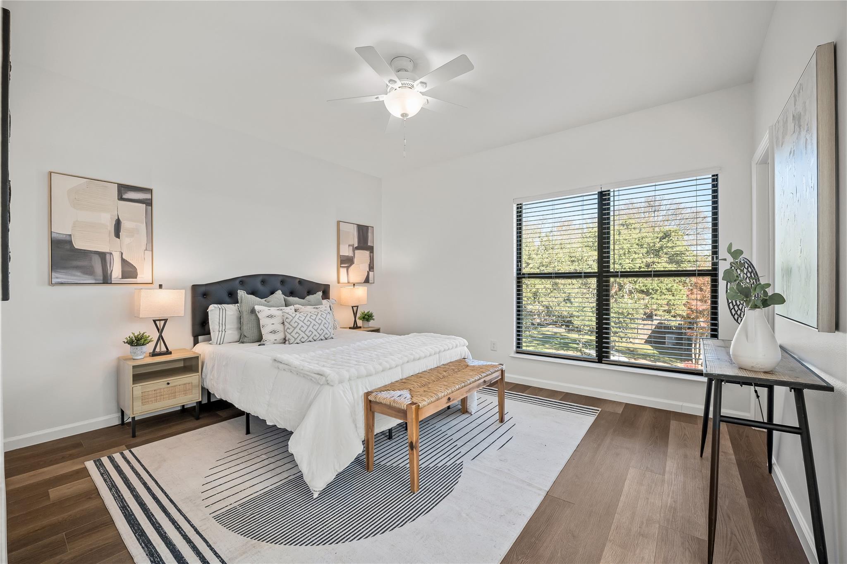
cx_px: 424
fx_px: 329
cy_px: 282
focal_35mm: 14
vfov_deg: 81.2
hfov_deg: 104.3
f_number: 8
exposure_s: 1/15
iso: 800
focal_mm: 14
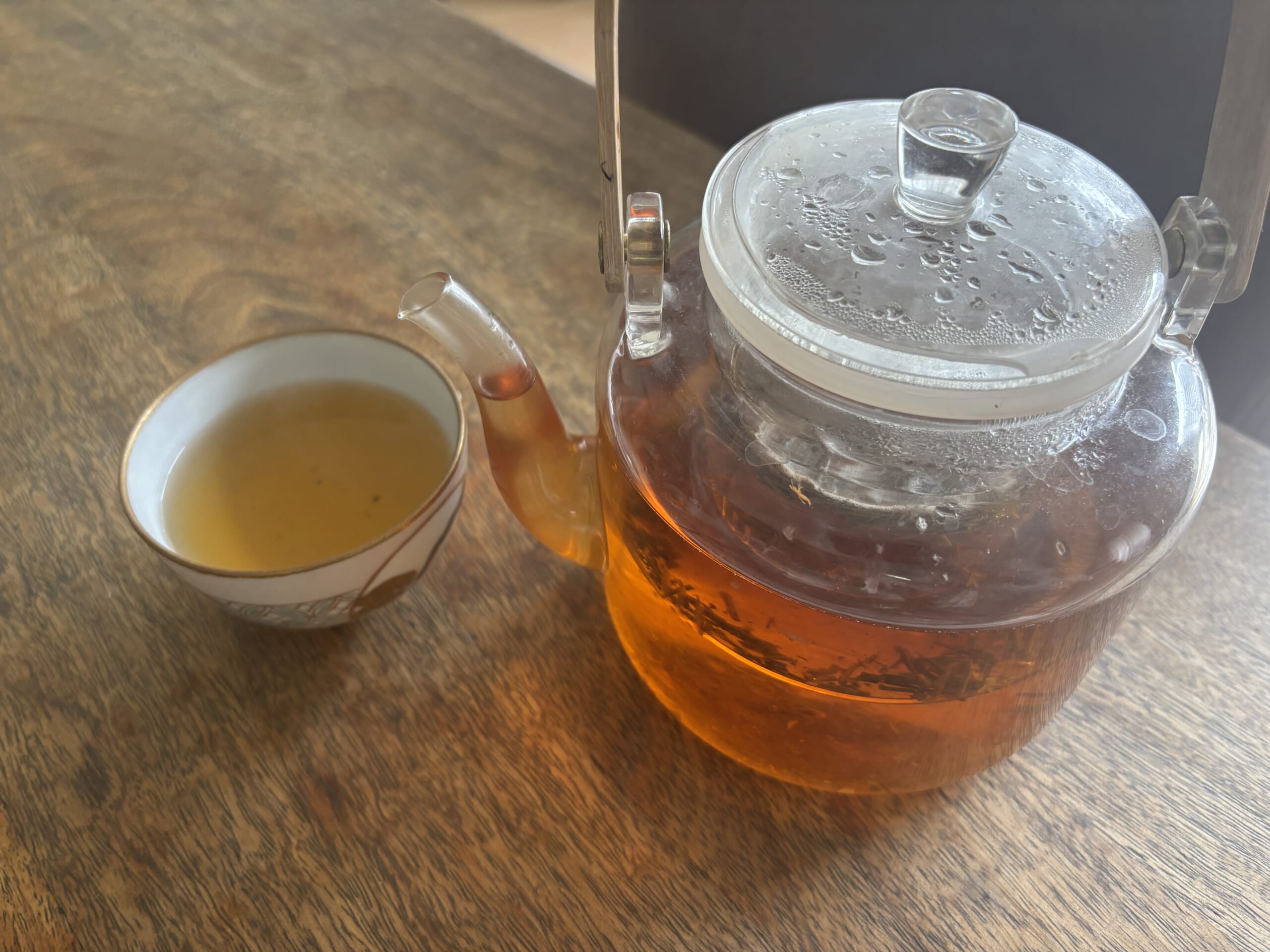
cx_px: 635
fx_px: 954
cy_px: 476
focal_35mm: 26
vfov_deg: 53.1
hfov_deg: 67.3
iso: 160
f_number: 1.6
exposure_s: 1/60
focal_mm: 5.96
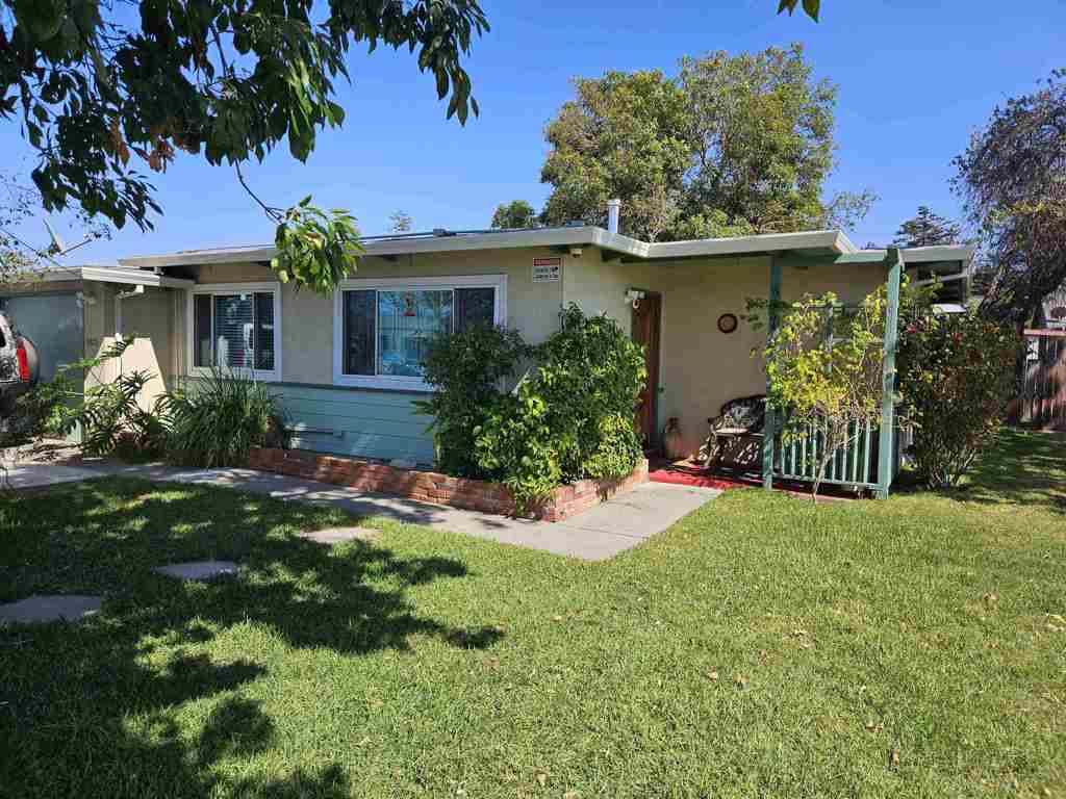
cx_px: 533
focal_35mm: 23
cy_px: 400
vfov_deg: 58.9
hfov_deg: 73.9
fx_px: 708
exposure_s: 1/1258
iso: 25
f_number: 1.8
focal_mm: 5.4
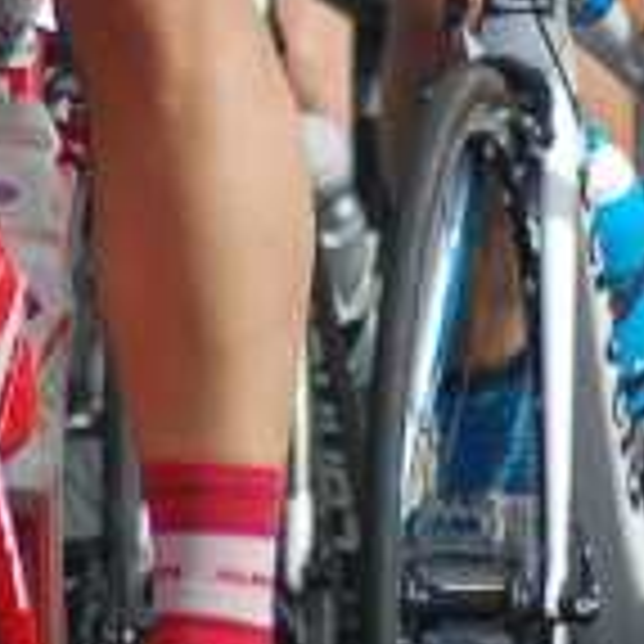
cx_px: 576
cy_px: -430
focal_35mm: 1704
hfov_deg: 1.0
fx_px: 35866
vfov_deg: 1.0
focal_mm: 240
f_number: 5.3
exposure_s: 1/1000
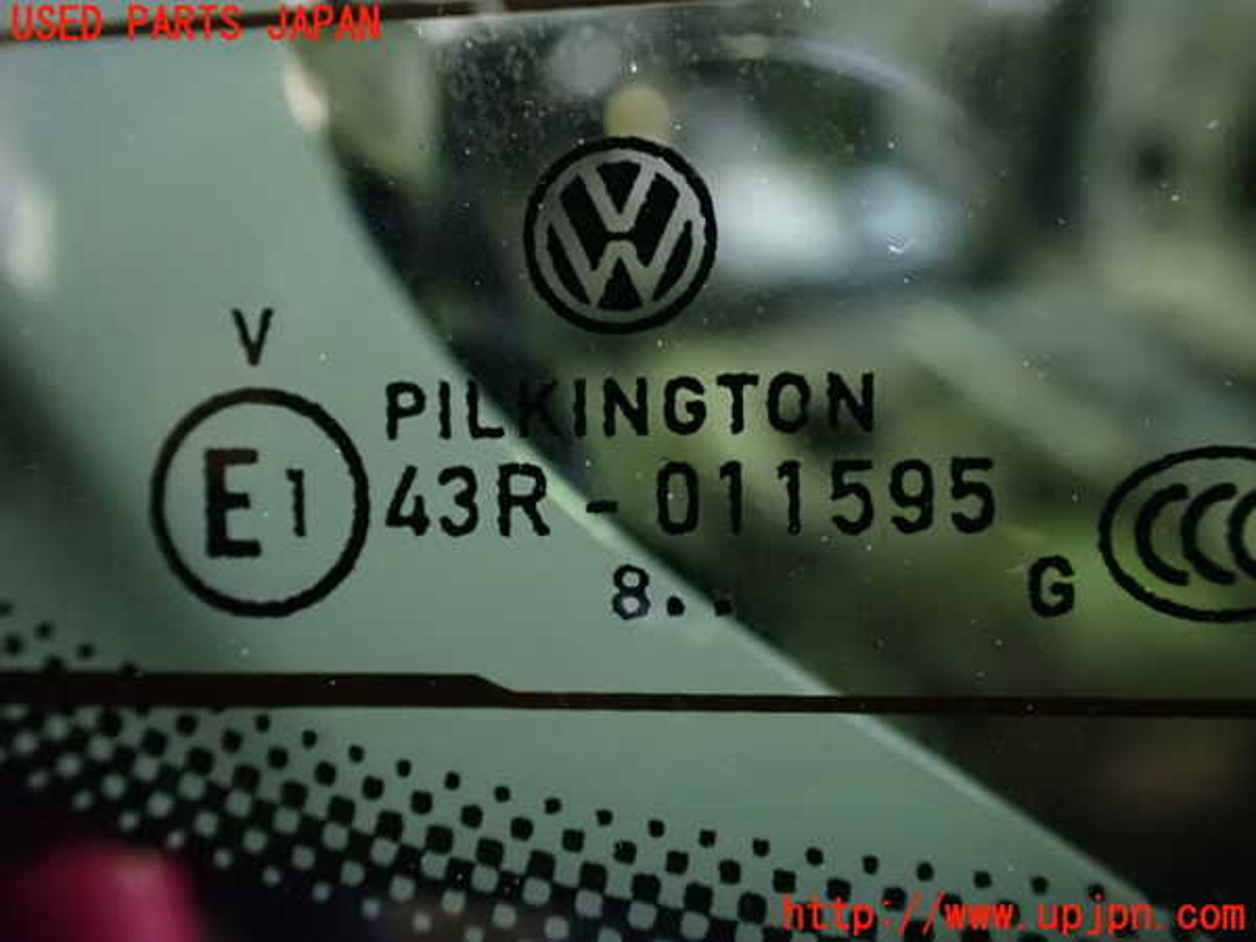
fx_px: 1089
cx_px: 628
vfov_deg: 46.8
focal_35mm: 30
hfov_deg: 60.0
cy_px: 471
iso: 1600
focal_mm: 5.4
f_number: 2.3
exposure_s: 1/30
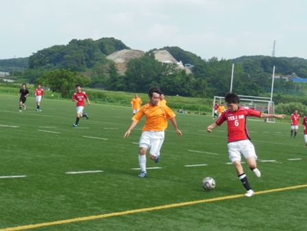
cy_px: 116
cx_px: 154
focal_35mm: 80
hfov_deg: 24.4
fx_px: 709
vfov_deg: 18.4
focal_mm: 14.3
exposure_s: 1/400
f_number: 5.4
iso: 125
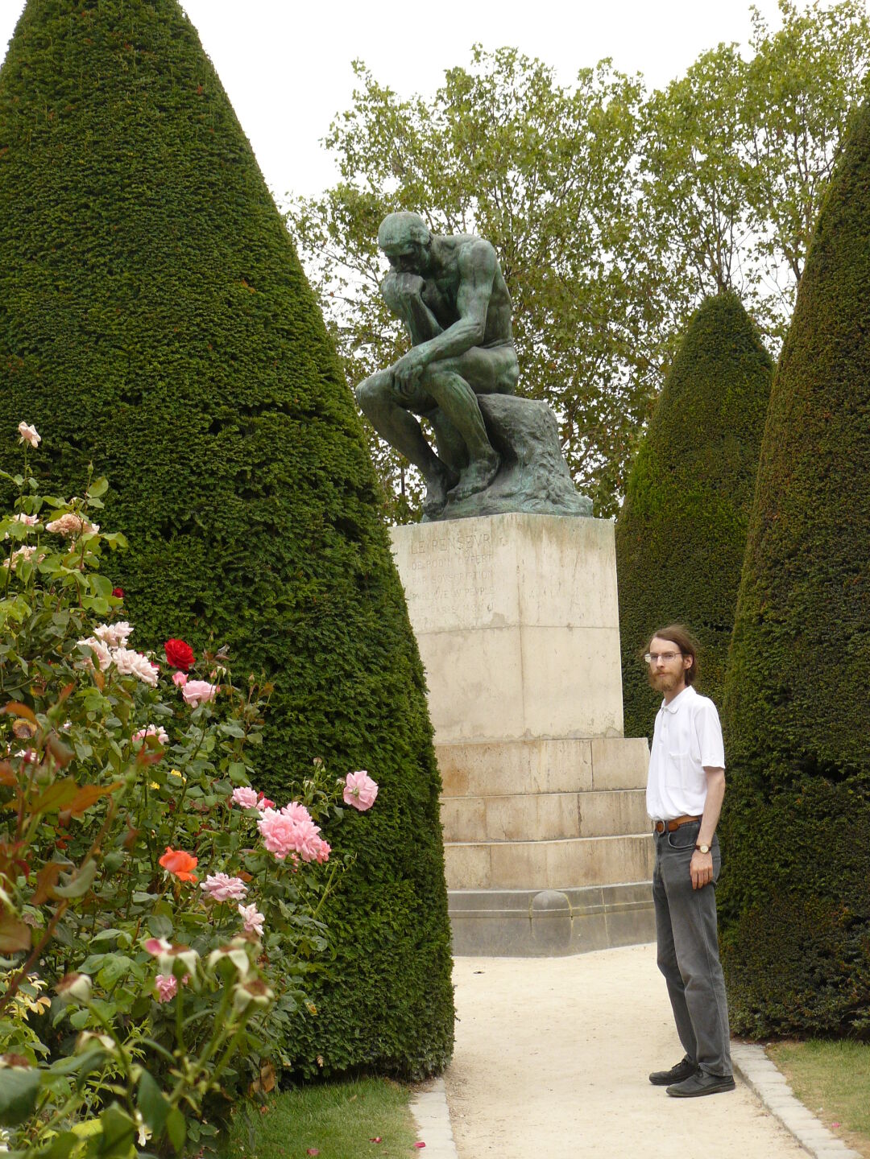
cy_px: 580
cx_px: 435
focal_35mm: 82
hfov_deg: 18.0
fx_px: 2748
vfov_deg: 23.8
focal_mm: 13.7
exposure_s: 1/200
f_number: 4
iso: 100
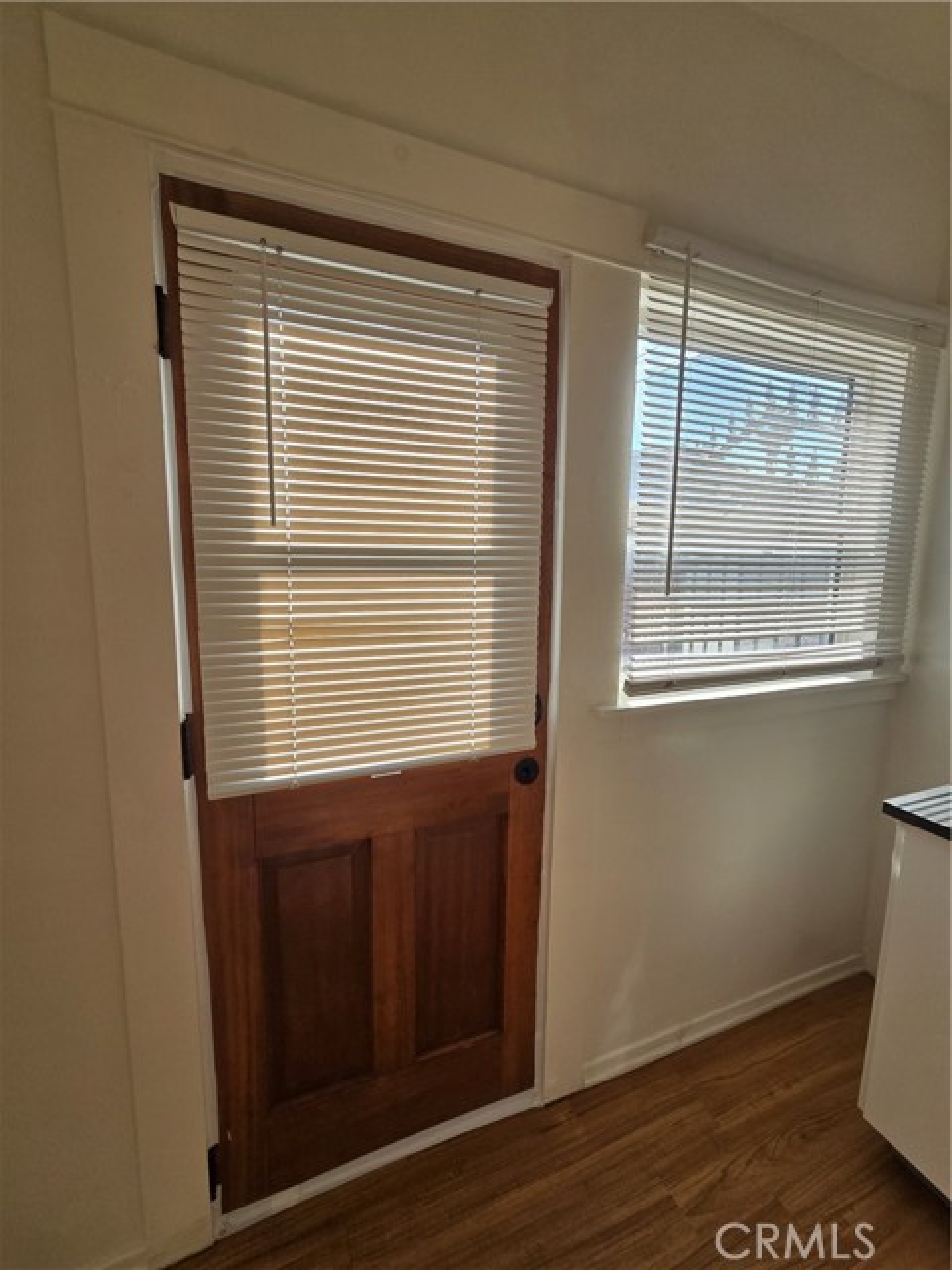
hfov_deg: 89.9
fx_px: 477
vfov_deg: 106.2
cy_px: 635
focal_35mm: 13
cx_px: 476
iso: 50
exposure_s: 1/410
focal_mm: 2.2
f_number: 2.2
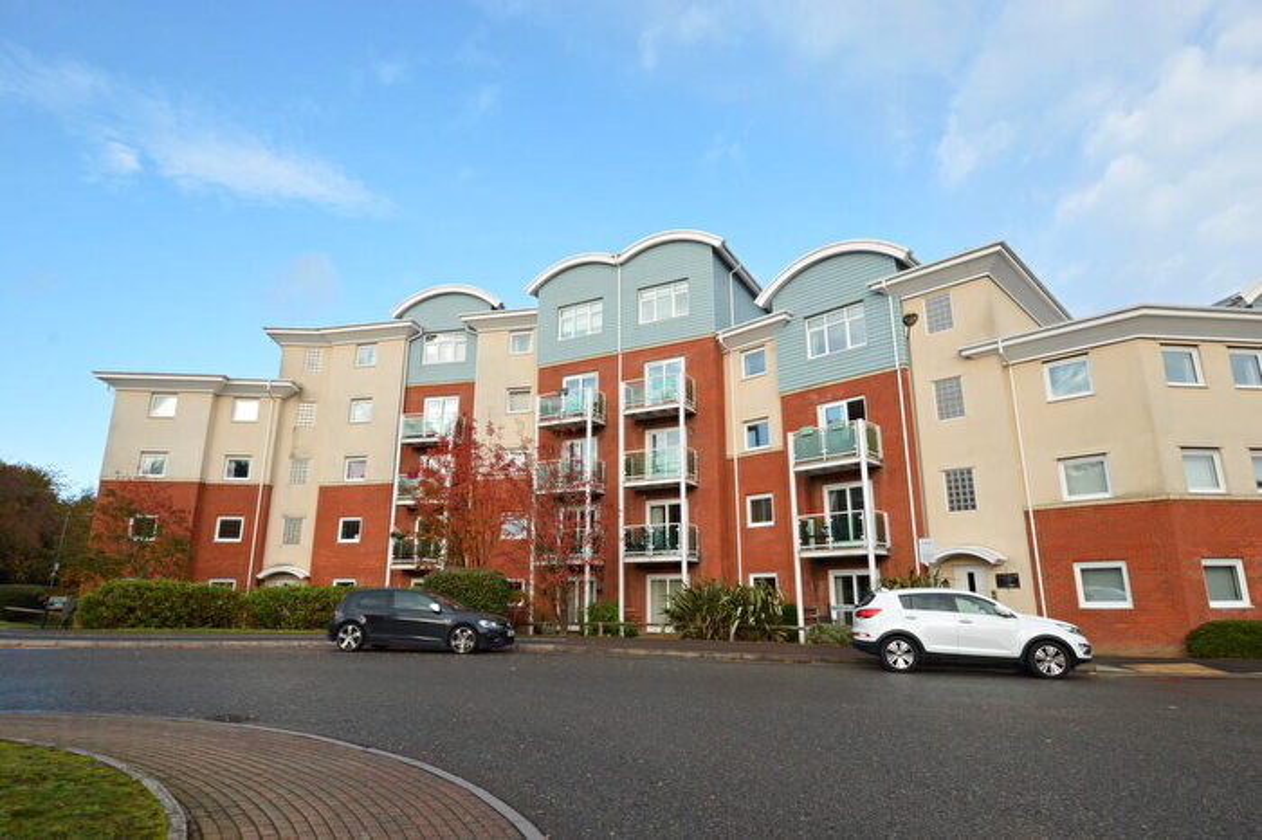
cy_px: 420
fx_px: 683
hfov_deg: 85.4
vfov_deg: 63.2
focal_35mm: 20
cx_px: 631
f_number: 11
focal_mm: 13
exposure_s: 1/100
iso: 400
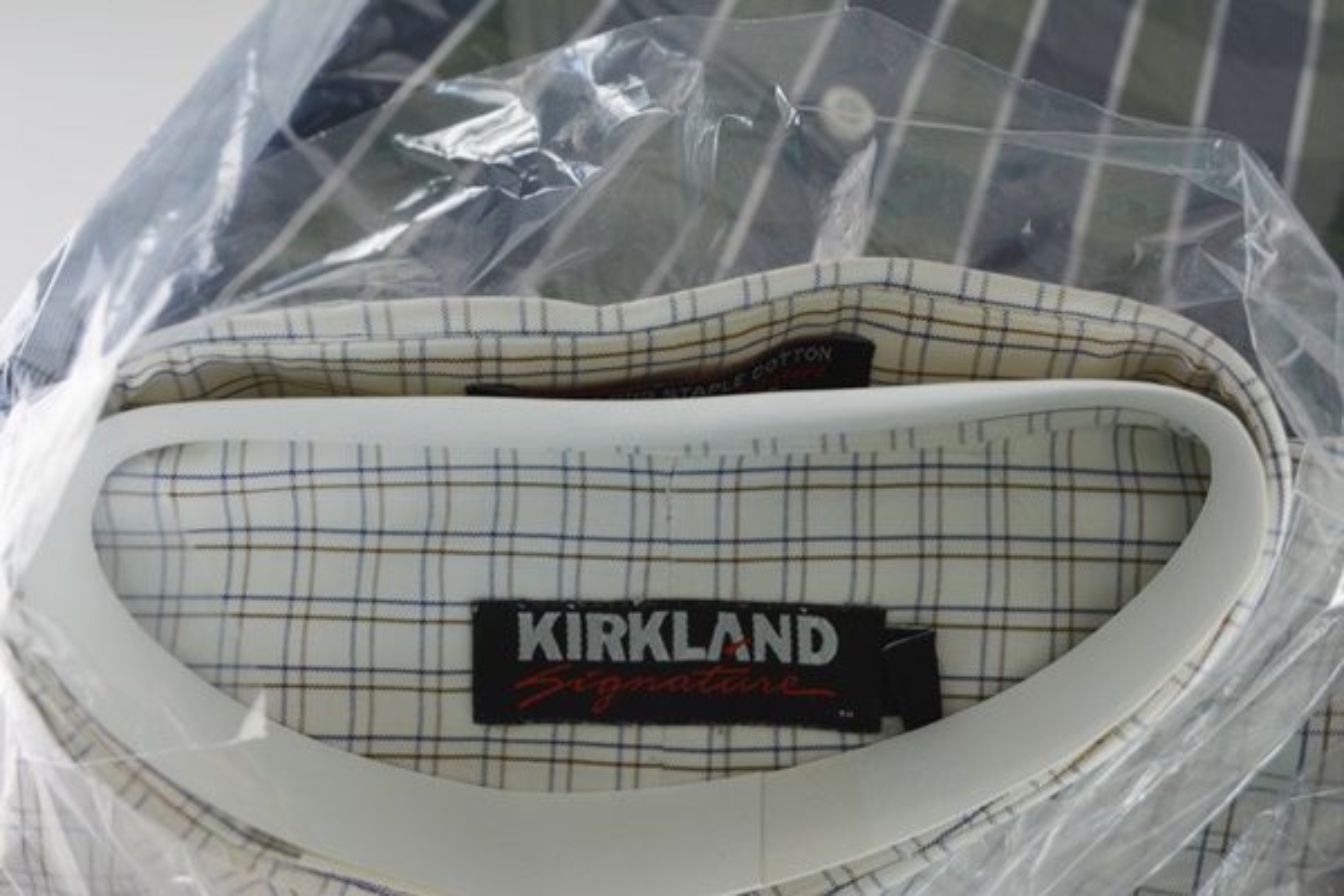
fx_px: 1680
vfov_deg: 29.9
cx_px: 672
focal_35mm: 45
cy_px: 448
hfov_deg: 43.6
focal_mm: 30
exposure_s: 1/125
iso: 400
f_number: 5.6
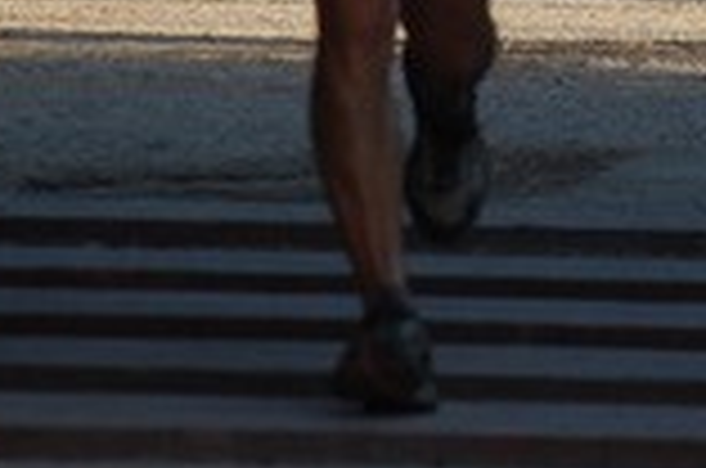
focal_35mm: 574
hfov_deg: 3.6
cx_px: 562
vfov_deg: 2.4
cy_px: -364
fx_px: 11234
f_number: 4.5
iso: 400
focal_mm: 100
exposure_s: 1/640
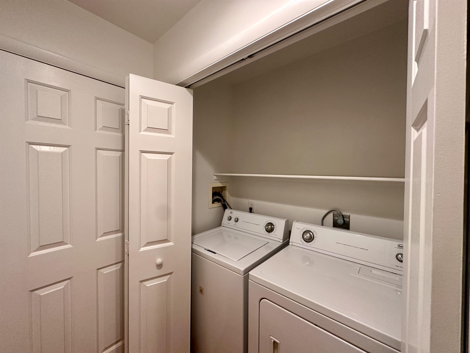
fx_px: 190
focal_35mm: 14
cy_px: 176
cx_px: 235
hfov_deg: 102.1
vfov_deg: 85.7
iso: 320
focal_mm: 2.22
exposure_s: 1/120
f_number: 2.2
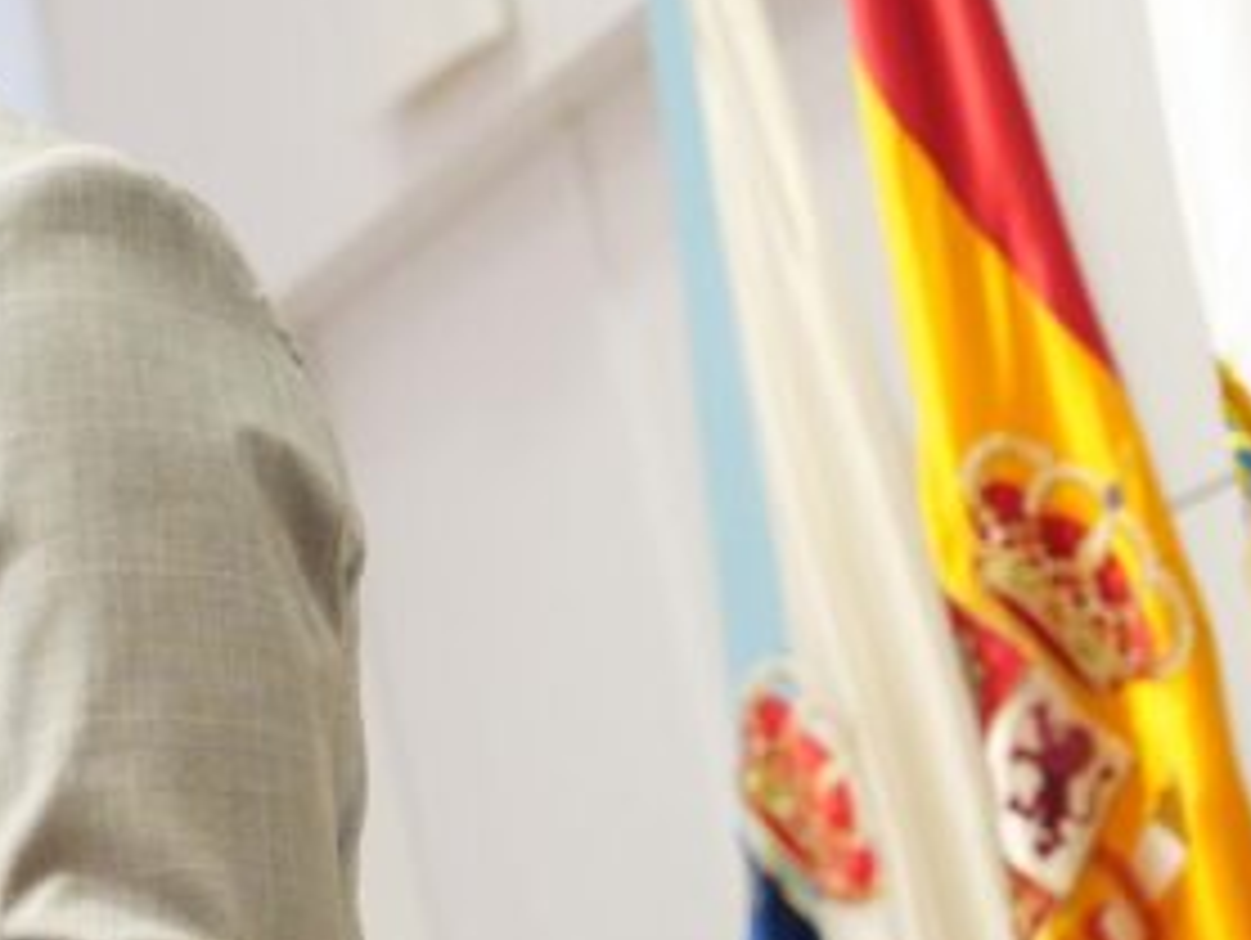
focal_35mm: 175
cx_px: 117
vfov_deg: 8.5
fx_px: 6330
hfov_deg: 11.2
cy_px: 396
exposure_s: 1/320
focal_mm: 66
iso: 4000
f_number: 4
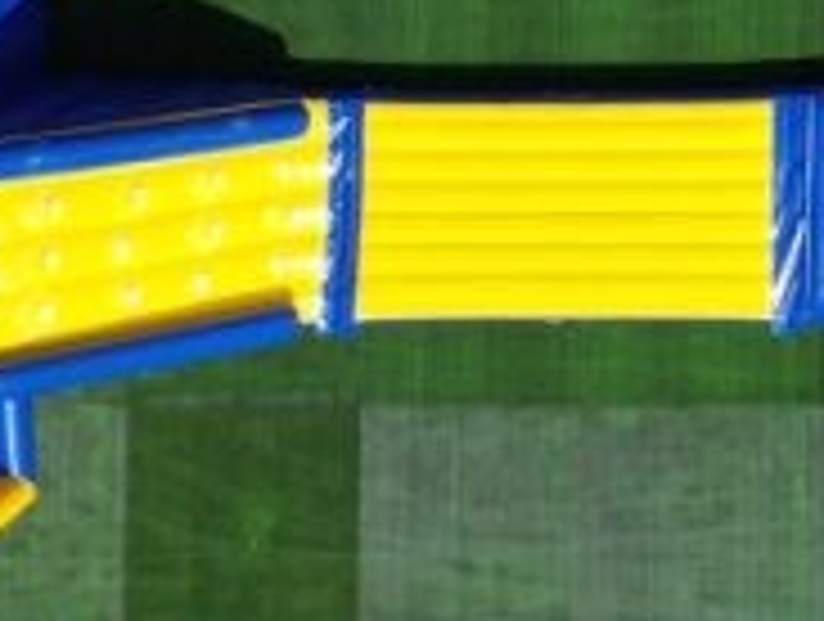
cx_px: 1409
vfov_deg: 10.1
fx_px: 3196
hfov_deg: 13.4
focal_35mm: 134
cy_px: -702
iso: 200
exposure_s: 1/4000
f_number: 1.7
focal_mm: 6.72
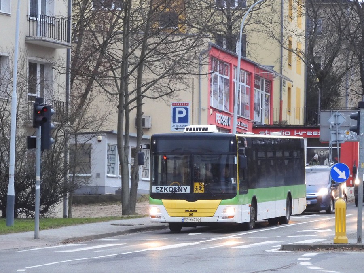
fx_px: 2103
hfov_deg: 9.9
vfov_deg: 7.4
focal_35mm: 200
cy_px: 136
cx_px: 182
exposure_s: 1/25
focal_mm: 35.7
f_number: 5.6
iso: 800
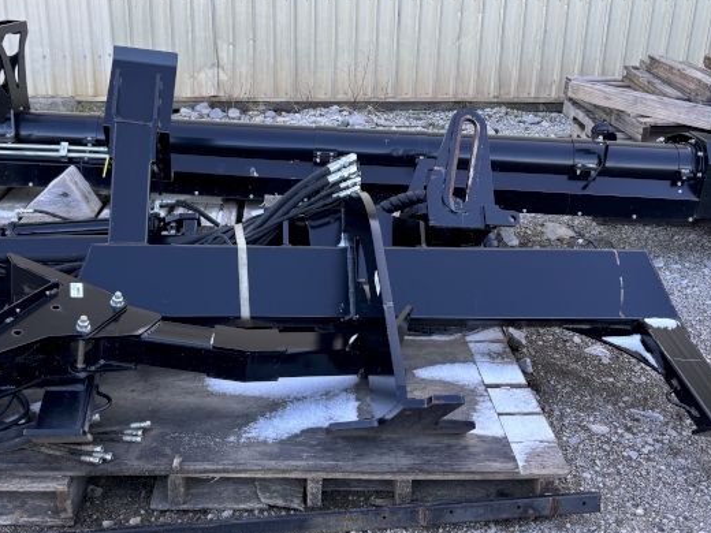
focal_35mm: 40
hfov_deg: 46.6
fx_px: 822
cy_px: 262
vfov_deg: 36.0
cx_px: 291
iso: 40
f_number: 1.6
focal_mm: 5.96
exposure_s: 1/212
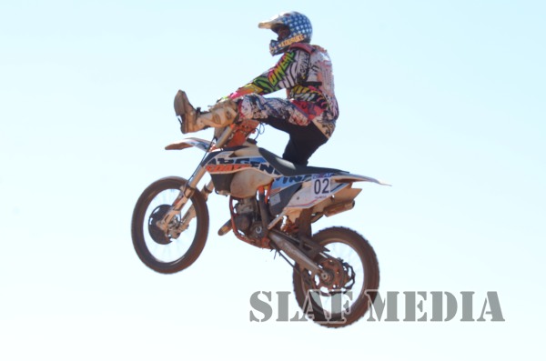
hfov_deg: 17.1
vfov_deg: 11.4
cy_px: 180
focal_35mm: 120
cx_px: 273
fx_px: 1816
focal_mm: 80
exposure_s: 1/320
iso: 200
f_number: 8
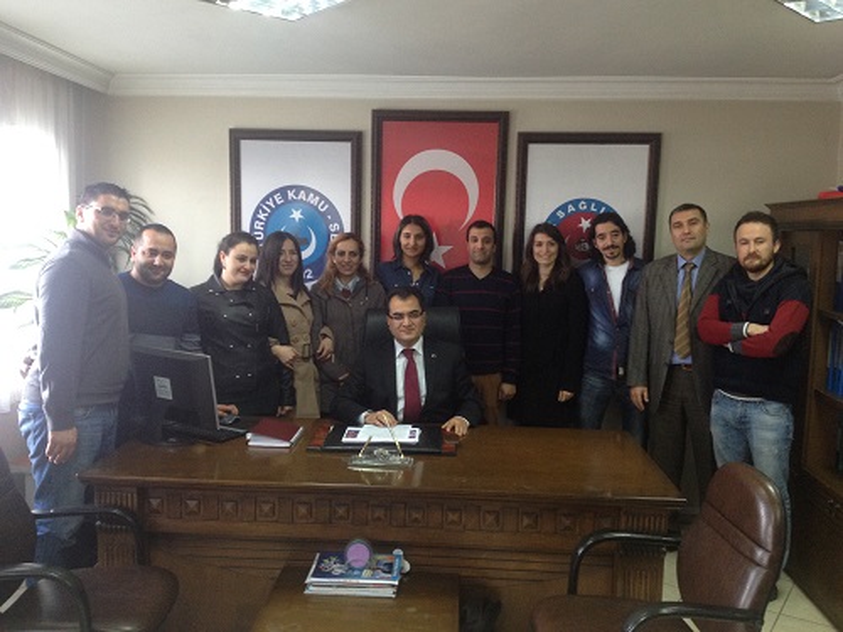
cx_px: 422
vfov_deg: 40.7
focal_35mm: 35
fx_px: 852
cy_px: 316
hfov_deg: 52.6
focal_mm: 4.28
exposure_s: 1/20
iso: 160
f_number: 2.4
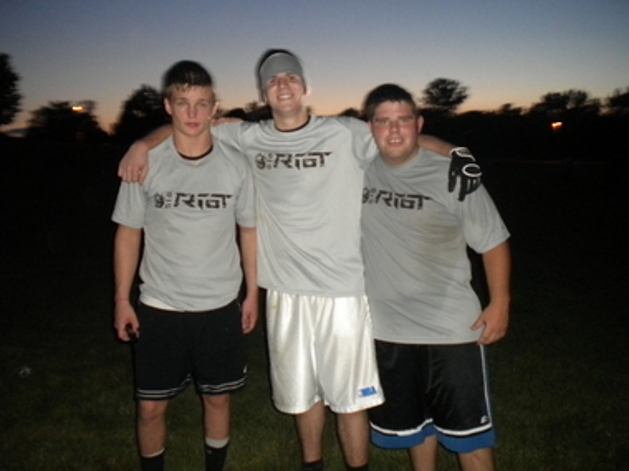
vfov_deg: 39.7
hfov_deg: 51.3
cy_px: 231
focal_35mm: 36
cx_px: 307
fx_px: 654
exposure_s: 1/8
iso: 400
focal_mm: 6.3
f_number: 3.1
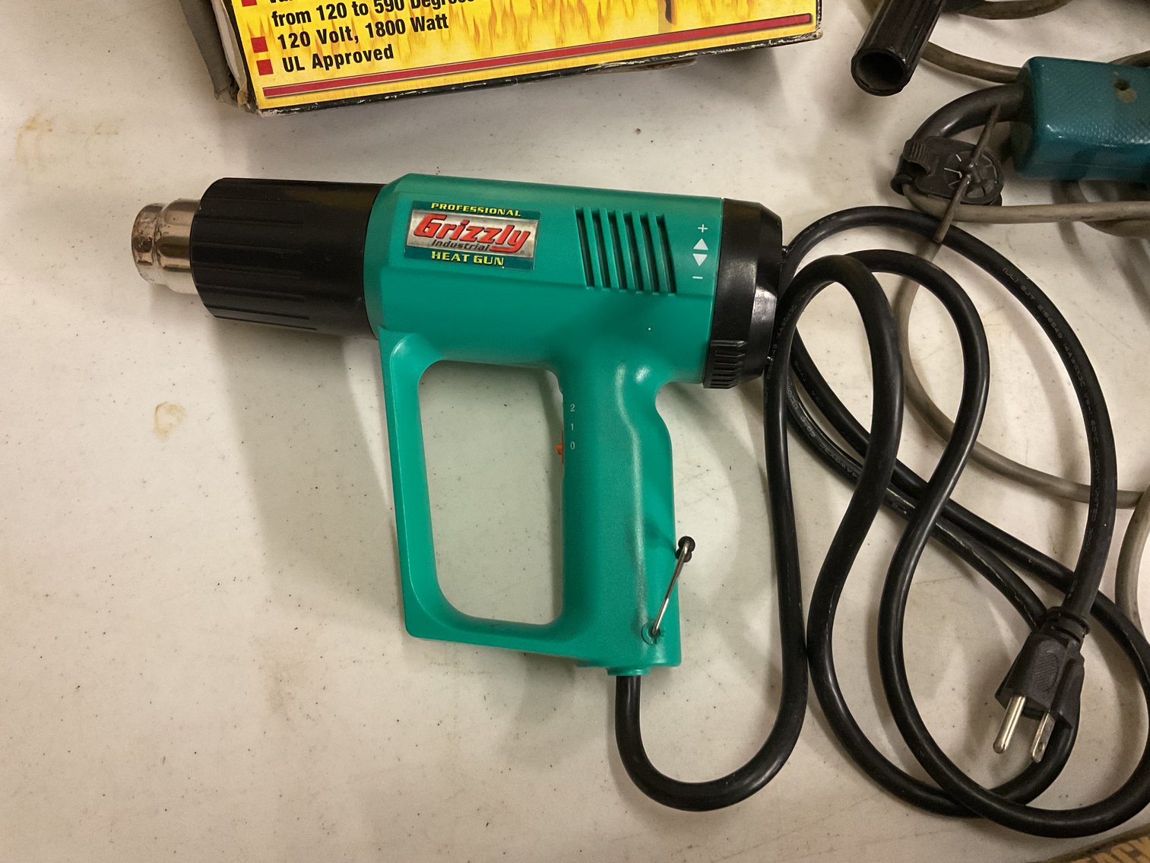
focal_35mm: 29
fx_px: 964
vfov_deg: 48.2
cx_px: 575
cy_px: 432
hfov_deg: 61.7
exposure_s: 1/40
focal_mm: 3
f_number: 1.8
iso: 320
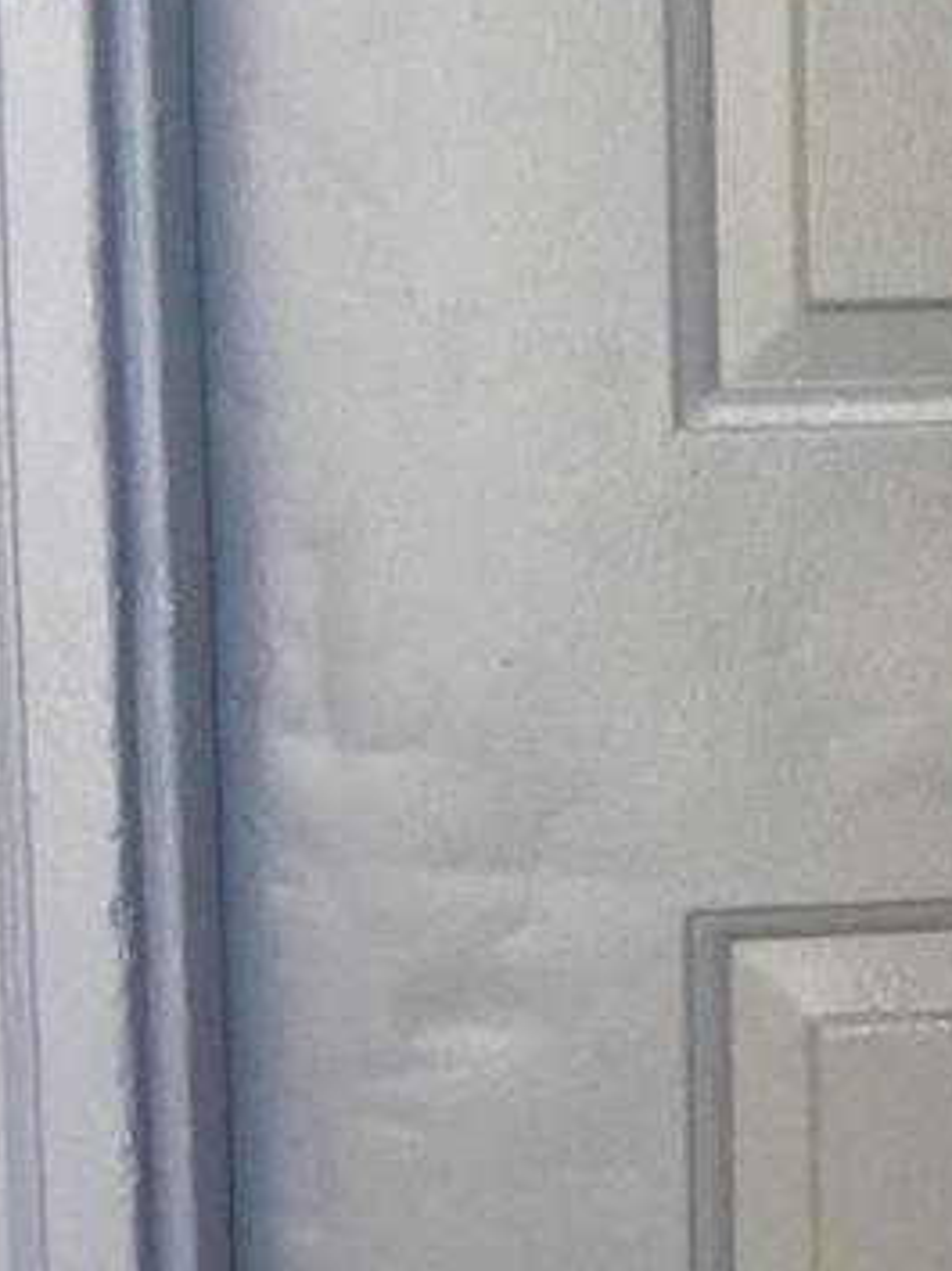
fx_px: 4626
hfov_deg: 11.1
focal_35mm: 126
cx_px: 1635
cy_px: -104
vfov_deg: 15.3
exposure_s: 1/30
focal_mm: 4.15
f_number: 2.2
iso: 32
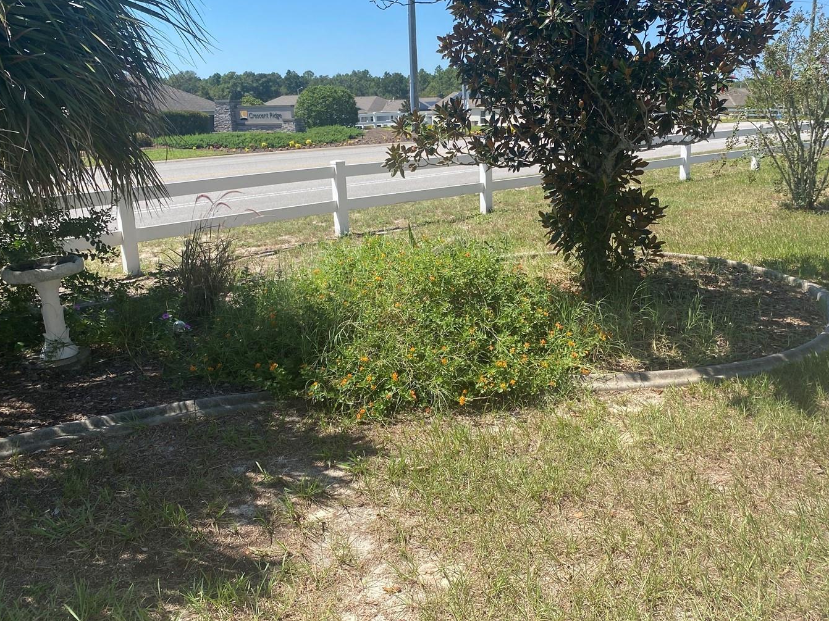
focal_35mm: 31
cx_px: 445
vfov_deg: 45.2
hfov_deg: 58.3
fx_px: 742
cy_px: 257
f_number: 1.8
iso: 32
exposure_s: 1/1727
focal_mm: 4.25
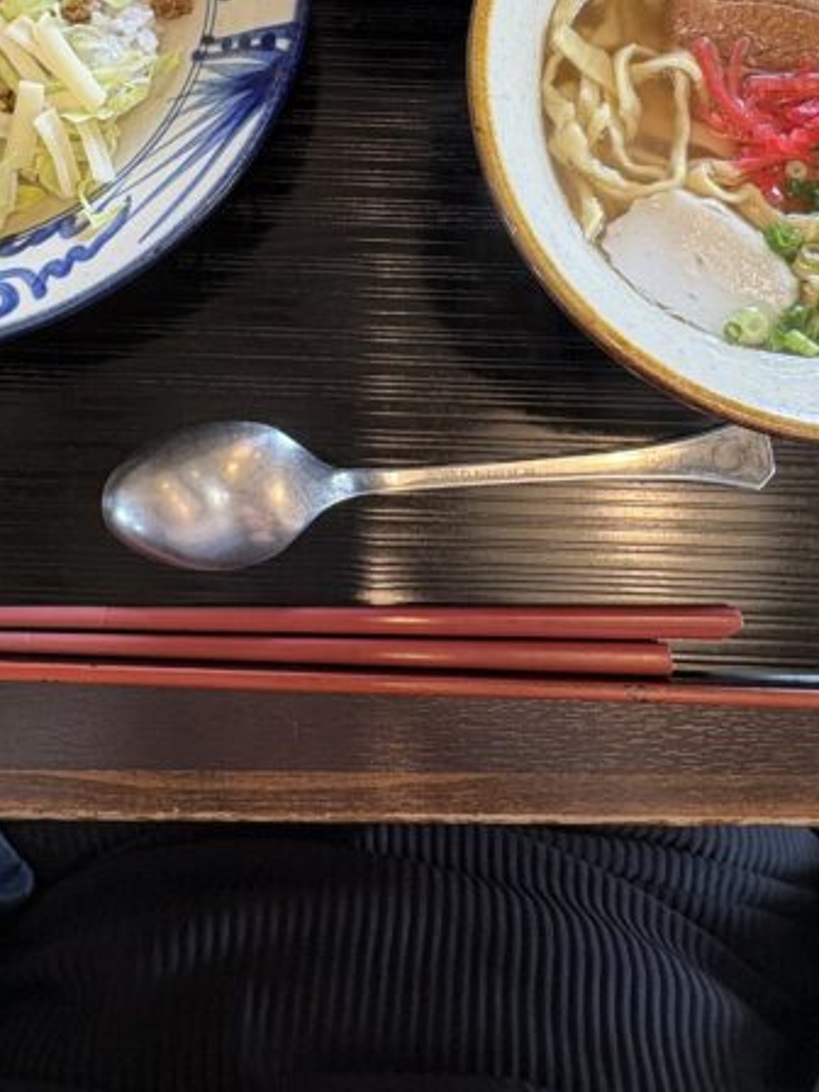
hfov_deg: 44.0
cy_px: 195
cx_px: 351
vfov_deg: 52.6
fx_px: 1009
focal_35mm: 32
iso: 160
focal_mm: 2.22
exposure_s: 1/60
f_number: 2.2
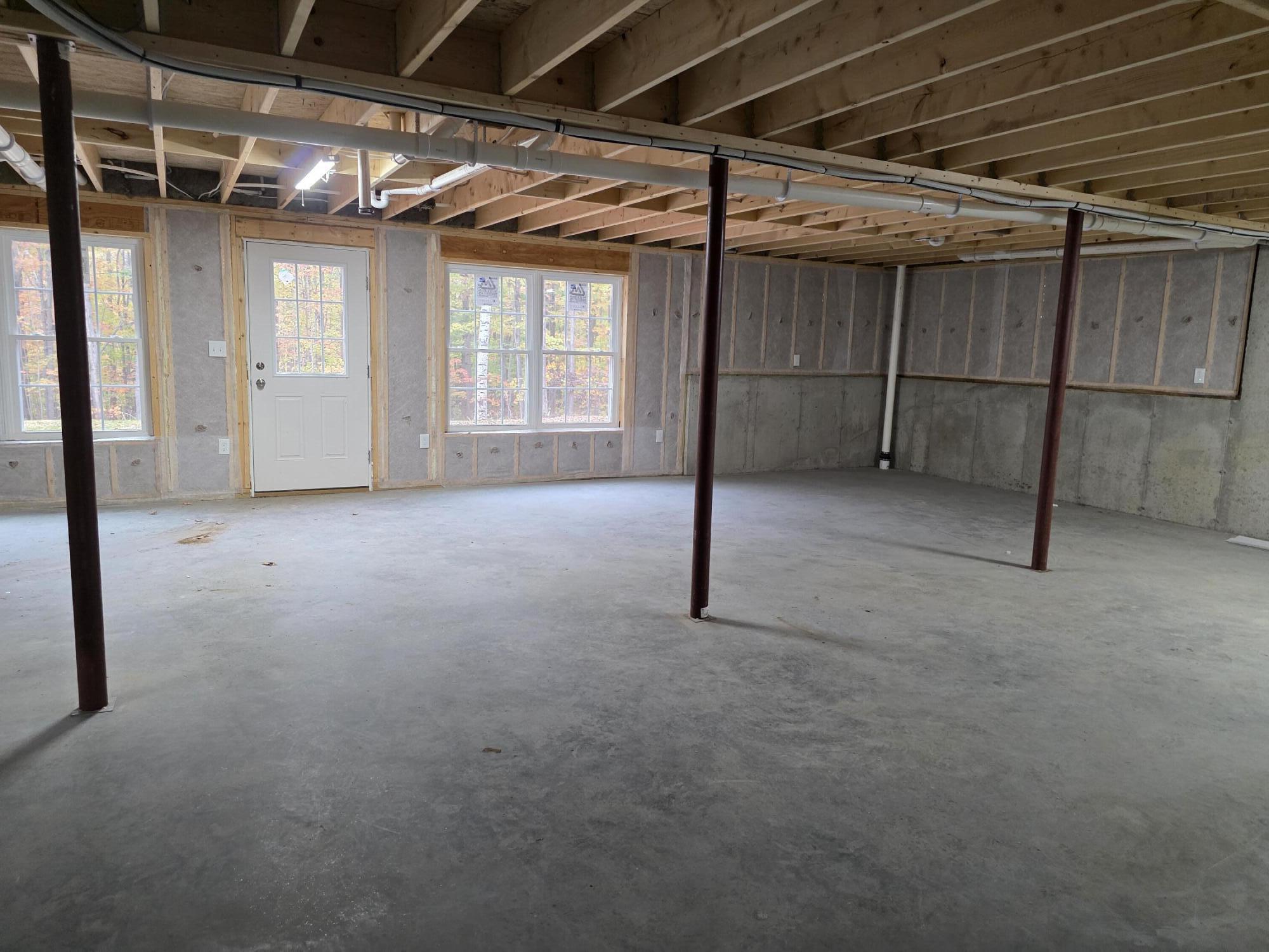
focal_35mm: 23
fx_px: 843
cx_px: 634
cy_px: 476
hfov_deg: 73.9
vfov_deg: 58.9
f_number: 1.7
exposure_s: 1/120
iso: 500
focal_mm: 6.3
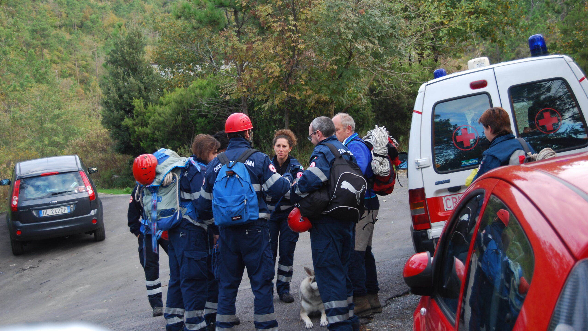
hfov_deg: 37.5
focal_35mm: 56
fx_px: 866
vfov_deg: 21.6
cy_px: 138
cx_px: 292
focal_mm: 35
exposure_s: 1/80
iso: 200
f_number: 4.8
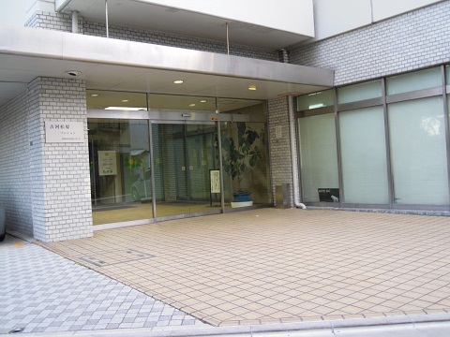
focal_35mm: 32
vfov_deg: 44.2
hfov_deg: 56.8
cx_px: 225
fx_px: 416
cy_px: 168
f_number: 2.8
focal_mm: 5.7
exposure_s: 1/30
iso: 200
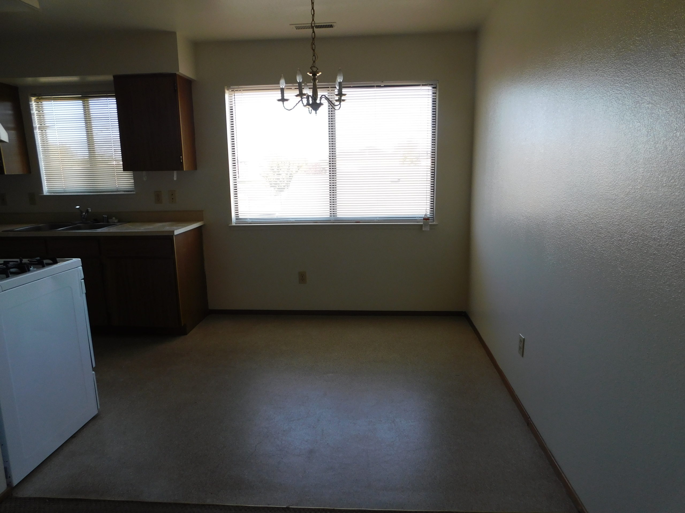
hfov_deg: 73.9
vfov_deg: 58.9
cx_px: 342
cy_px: 256
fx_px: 455
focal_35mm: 23
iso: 125
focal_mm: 4
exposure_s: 1/80
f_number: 3
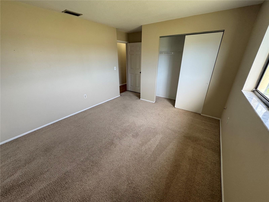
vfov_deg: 85.7
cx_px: 134
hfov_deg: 102.1
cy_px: 101
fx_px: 109
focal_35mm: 14
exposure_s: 1/120
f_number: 2.2
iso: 160
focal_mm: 2.22
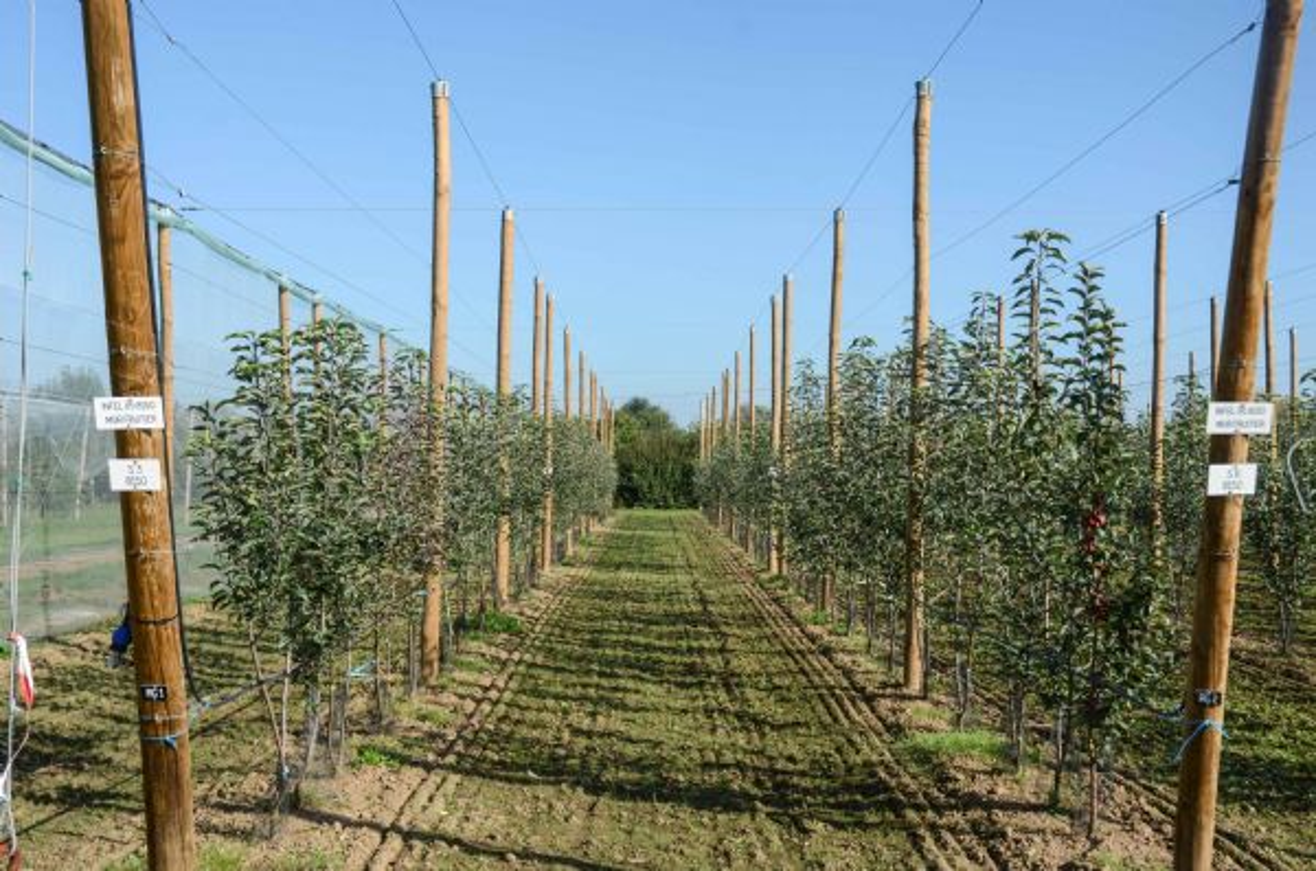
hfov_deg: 48.0
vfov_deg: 32.8
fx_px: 1477
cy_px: 436
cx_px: 658
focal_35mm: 40
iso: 100
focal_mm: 27
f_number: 7.1
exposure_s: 1/320
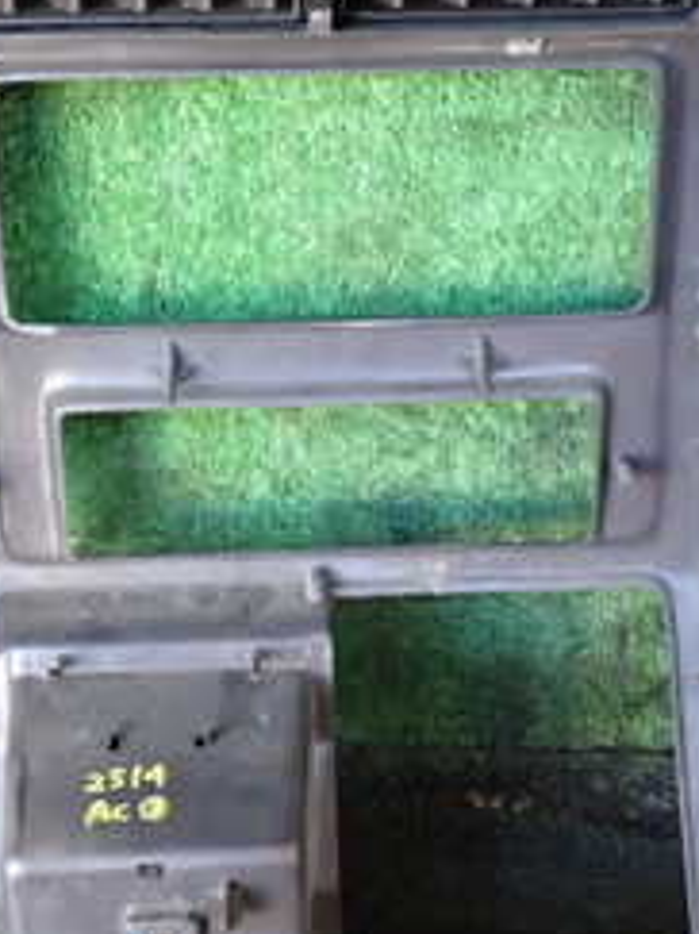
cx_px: 357
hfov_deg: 19.9
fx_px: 1994
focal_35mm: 74
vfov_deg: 26.3
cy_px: 473
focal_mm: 5.4
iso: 320
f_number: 2.3
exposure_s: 1/30
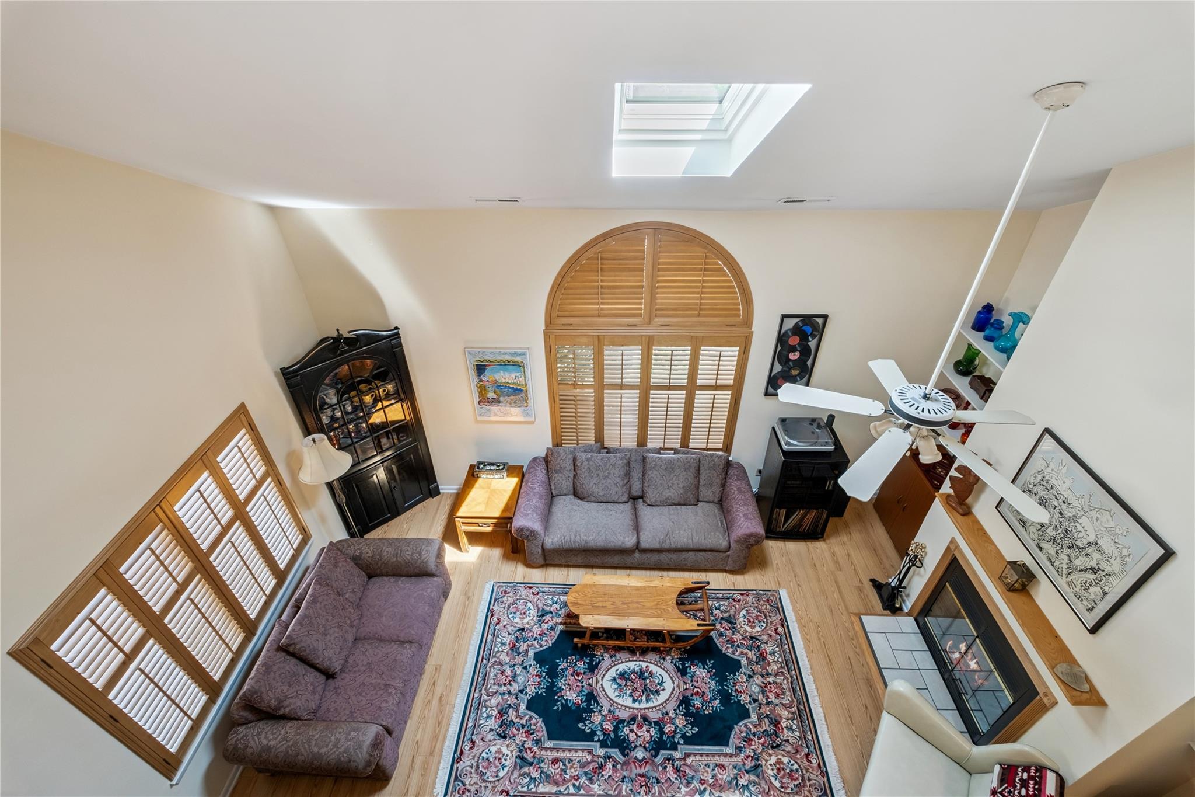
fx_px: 498
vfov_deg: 77.3
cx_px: 598
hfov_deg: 100.4
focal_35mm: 15
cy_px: 398
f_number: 9
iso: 320
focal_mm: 10
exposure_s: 1/5
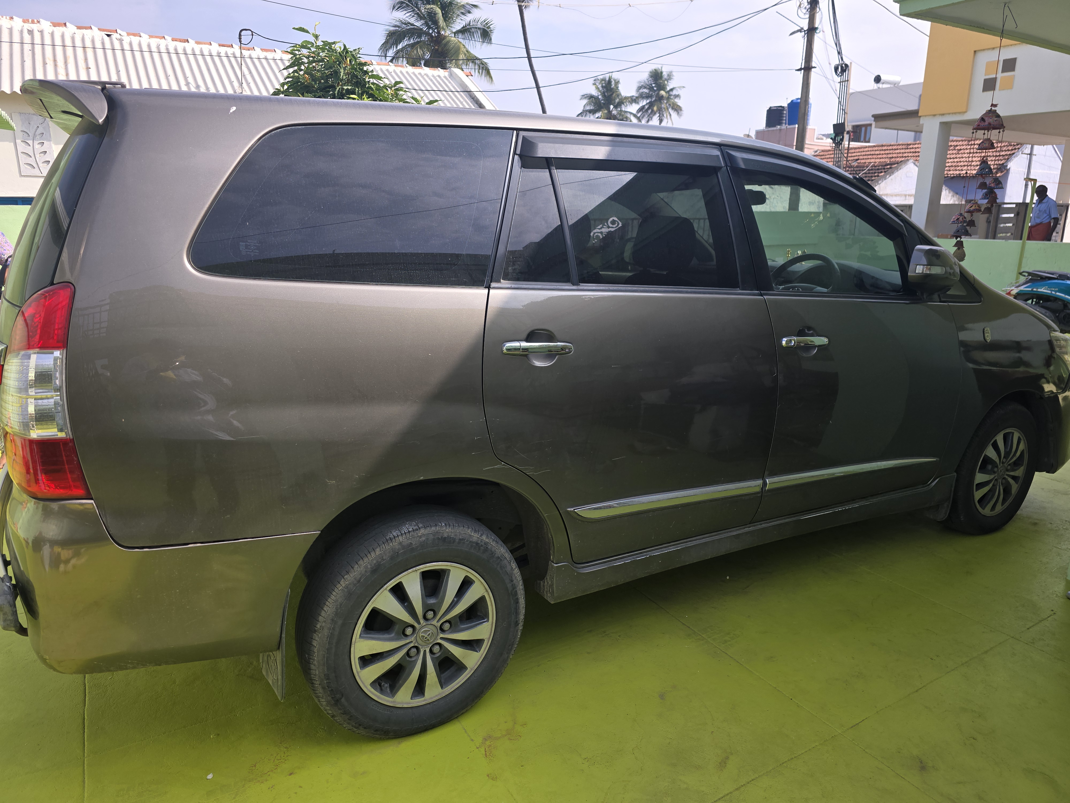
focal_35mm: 23
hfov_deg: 73.9
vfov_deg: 58.9
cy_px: 402
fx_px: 711
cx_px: 535
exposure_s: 1/414
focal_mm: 6.3
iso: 12
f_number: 1.7
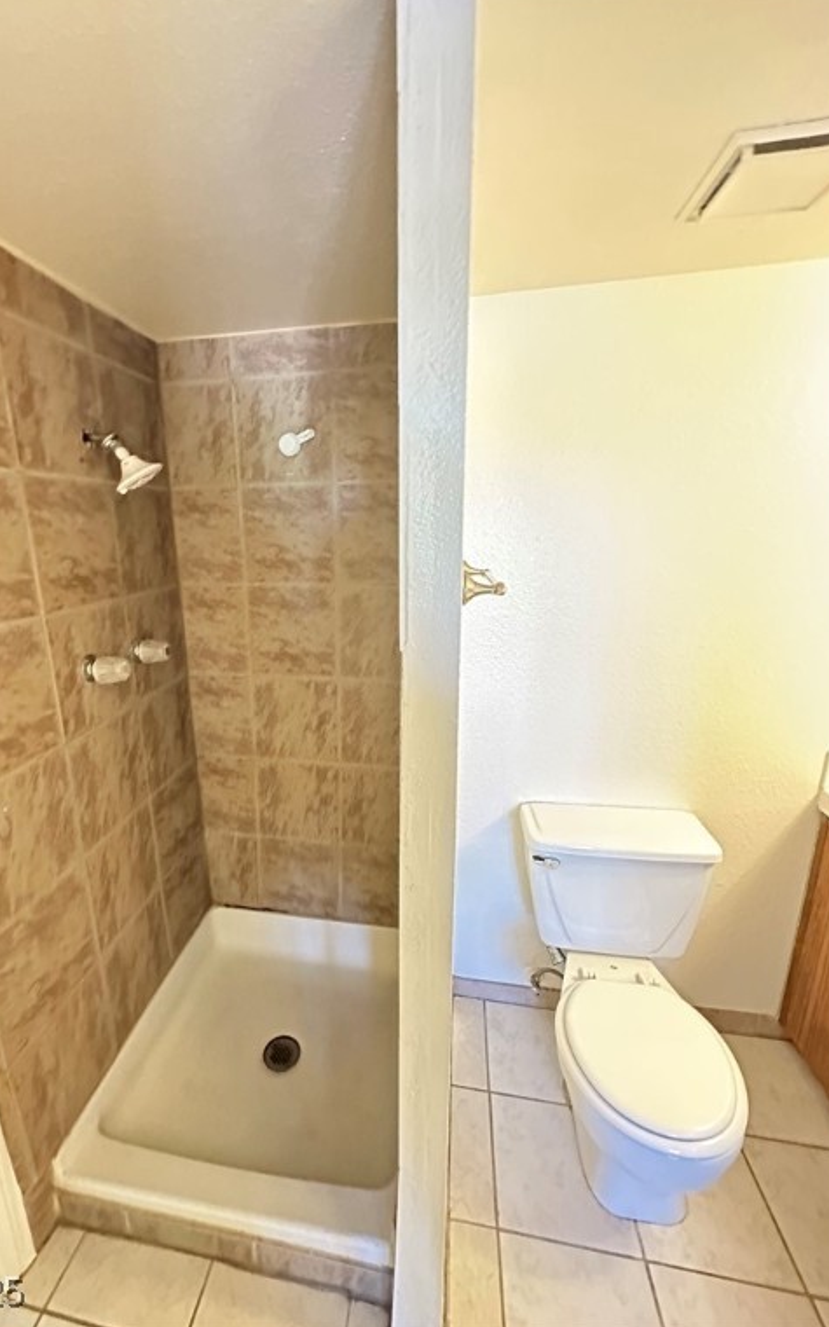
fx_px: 542
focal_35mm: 15
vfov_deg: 101.5
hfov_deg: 74.3
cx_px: 349
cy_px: 660
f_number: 2.2
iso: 2000
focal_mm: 2.22
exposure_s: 1/30
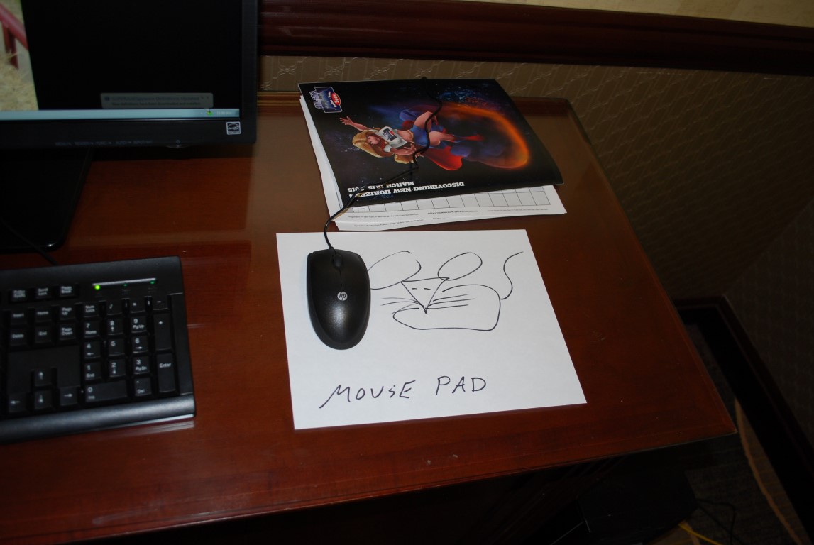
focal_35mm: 30
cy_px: 272
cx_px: 407
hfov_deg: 61.9
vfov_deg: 43.7
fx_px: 679
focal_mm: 20
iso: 200
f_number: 3.8
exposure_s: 1/60
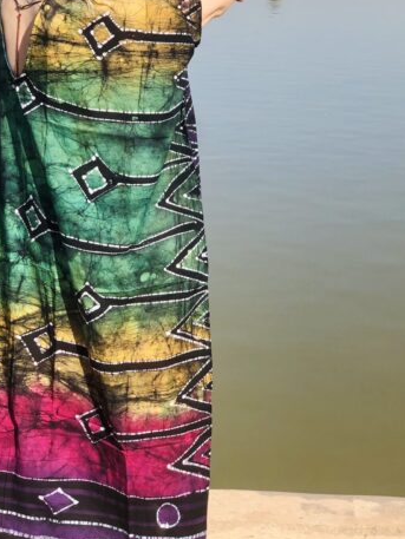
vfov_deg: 21.5
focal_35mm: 91
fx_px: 1419
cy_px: 184
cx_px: 131
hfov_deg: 16.2
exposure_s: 1/1012
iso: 16
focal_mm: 6
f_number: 2.4
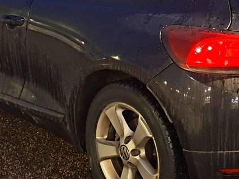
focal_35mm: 91
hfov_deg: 21.5
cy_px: 8
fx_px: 628
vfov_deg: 16.0
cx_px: 140
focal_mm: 4
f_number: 1.8
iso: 1250
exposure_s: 1/11
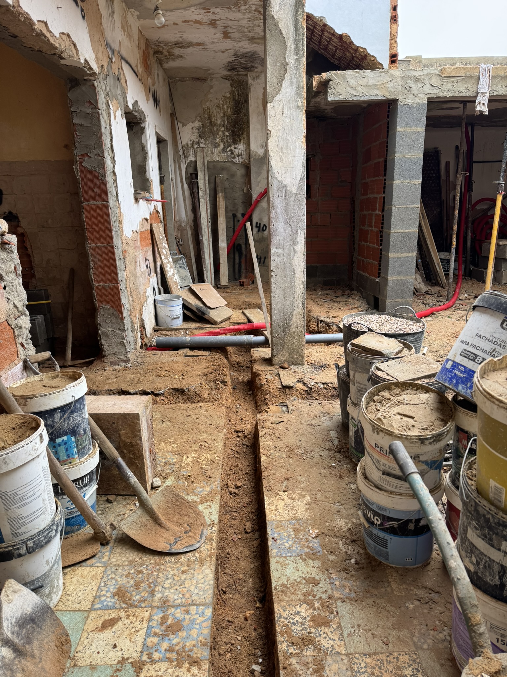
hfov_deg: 56.8
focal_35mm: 24
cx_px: 254
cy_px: 338
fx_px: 469
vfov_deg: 71.6
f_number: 1.78
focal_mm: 6.76
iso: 80
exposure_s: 1/100
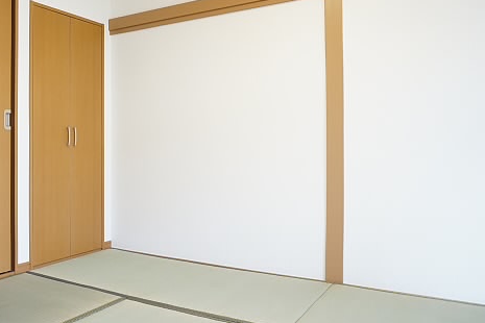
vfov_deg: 39.9
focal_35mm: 33
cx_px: 160
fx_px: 445
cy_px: 147
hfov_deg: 56.0
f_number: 4
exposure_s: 1/160
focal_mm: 16
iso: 1250
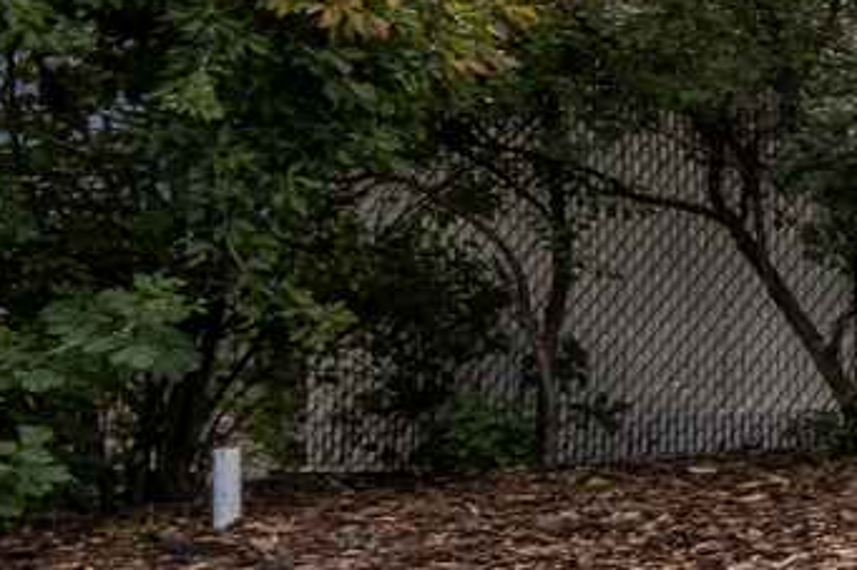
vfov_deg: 12.4
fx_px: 2617
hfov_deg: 10.2
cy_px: 215
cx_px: 2832
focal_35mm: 110
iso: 250
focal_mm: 10
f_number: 8
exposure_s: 1/80
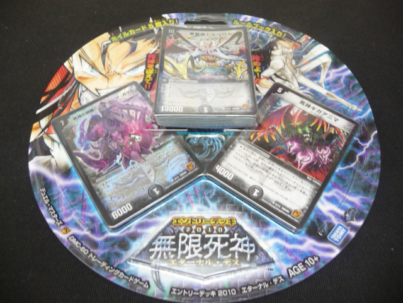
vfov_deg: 49.7
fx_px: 326
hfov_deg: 63.4
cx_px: 202
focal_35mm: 28
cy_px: 152
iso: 100
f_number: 3.3
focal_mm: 4.7
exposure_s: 1/10
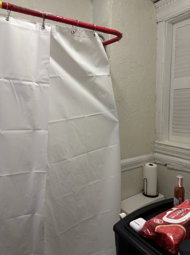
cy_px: 128
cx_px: 95
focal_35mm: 26
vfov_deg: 67.4
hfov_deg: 53.0
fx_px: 191
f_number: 1.6
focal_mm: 5.96
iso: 80
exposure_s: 1/60
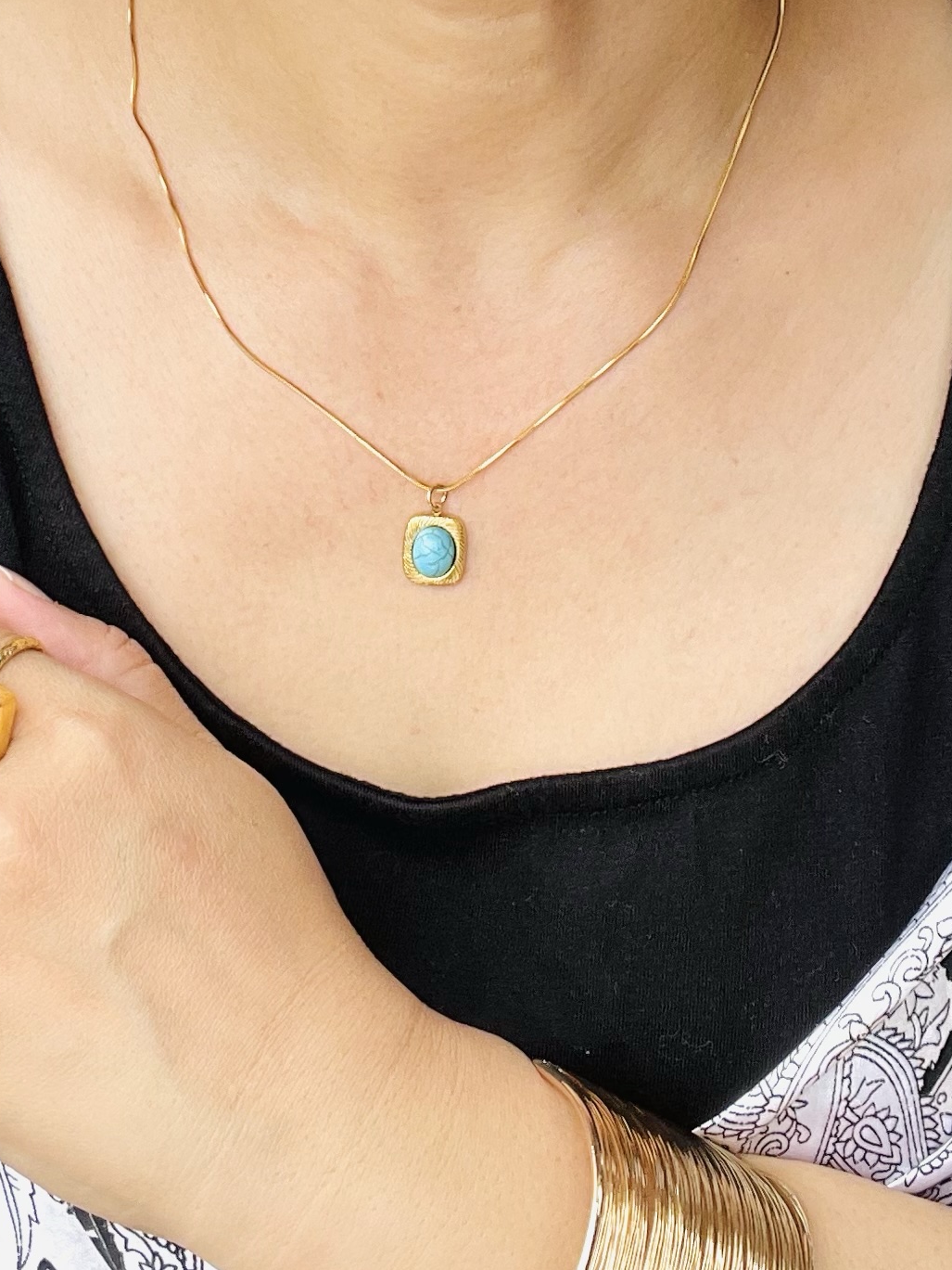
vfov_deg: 40.4
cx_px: 391
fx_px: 1723
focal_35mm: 47
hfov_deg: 30.8
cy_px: 590
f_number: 2.2
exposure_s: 1/182
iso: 25
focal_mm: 2.71
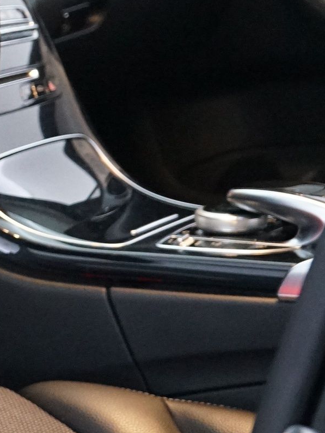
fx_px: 2191
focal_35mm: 175
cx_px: -231
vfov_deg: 11.3
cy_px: 90
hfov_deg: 8.2
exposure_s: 1/30
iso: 6400
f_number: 5
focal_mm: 58
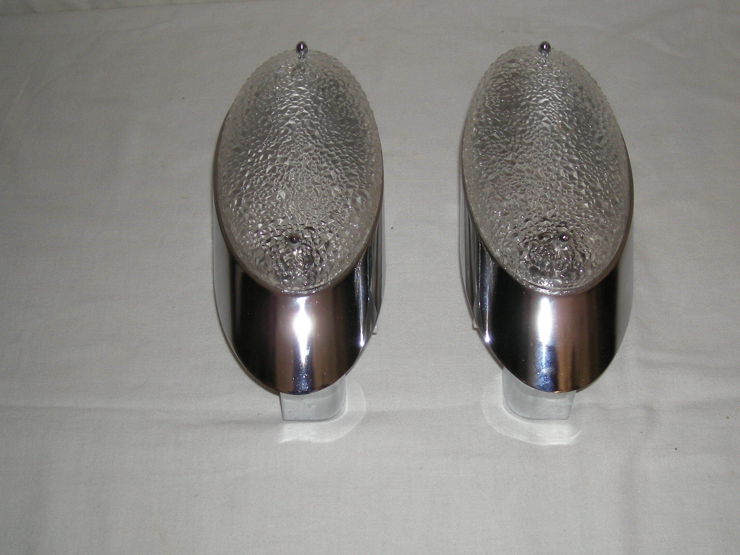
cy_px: 326
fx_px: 1005
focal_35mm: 47
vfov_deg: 30.8
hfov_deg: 40.4
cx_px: 379
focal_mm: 5.7
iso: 50
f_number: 2.8
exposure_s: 1/30
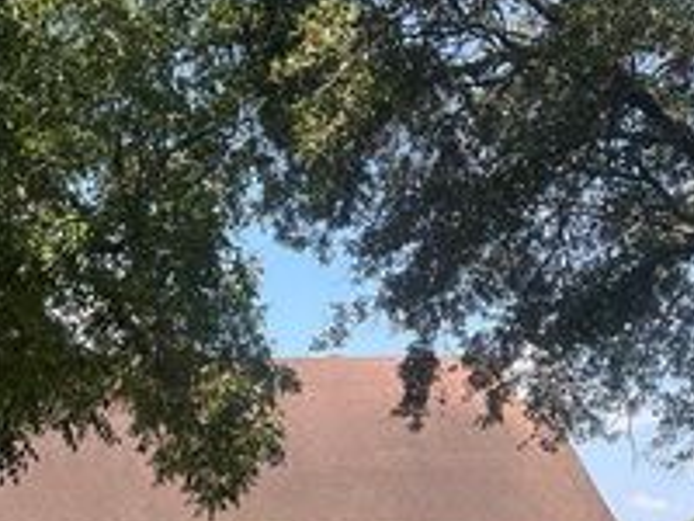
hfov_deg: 29.1
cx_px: 132
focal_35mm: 65
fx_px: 1303
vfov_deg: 21.3
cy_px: 585
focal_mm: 5.1
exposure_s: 1/833
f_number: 1.6
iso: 50
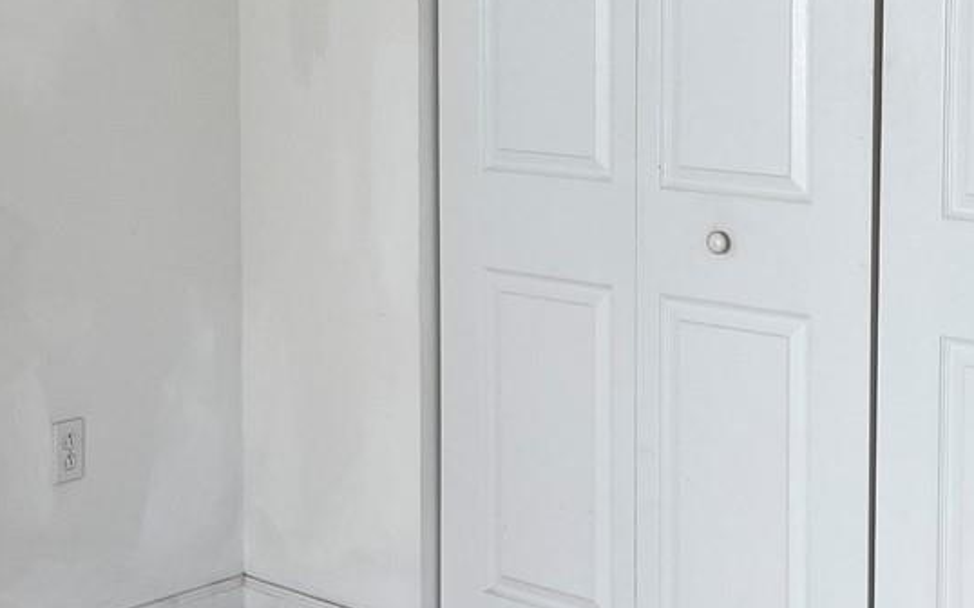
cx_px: 313
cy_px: 119
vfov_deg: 15.8
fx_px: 2176
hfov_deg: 25.1
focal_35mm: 82
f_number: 1.6
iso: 32
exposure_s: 1/158
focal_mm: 4.2
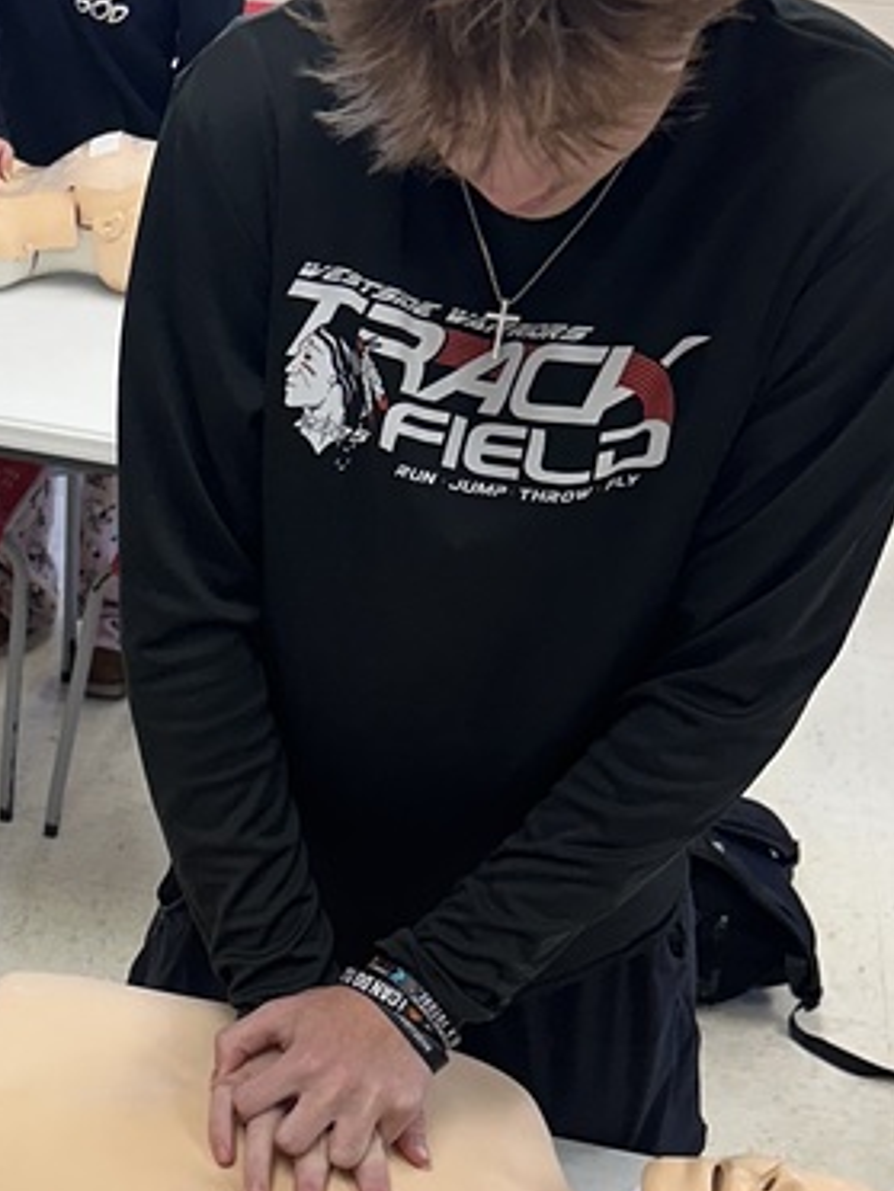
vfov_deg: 27.9
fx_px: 2273
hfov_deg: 20.5
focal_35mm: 66
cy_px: 1140
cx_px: -228
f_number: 1.78
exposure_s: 1/120
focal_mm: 6.86
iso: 125
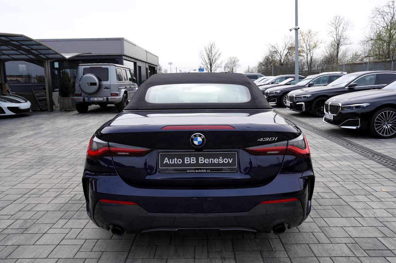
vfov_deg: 44.9
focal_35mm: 29
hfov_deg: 63.7
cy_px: 132
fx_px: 319
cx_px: 198
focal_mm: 29
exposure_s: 1/200
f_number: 7.1
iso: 100
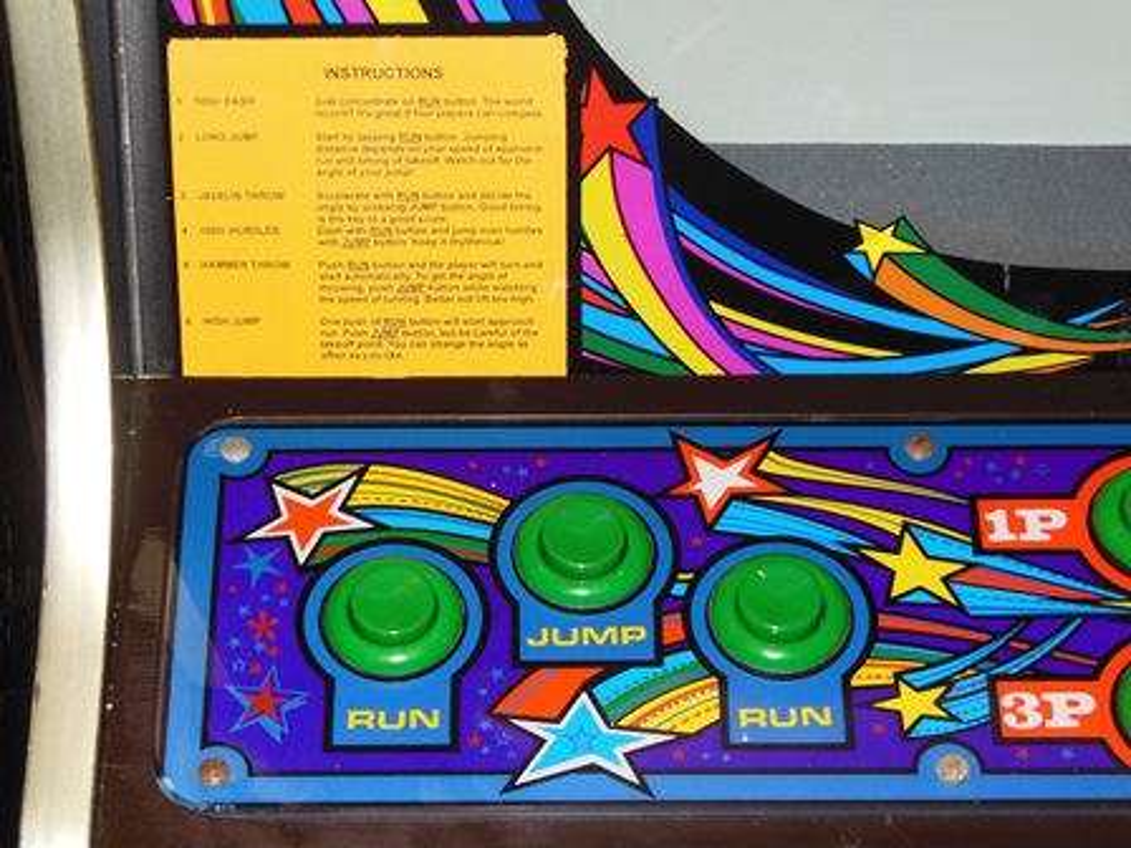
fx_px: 2483
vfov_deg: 19.4
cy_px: 424
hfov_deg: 25.7
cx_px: 566
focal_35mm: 76
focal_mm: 13.6
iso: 200
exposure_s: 1/60
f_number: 4.4
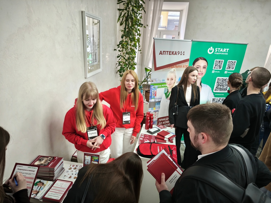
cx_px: 136
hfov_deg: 73.9
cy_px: 102
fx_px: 180
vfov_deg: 58.9
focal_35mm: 23
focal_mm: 5.35
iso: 640
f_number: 1.7
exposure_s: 1/33.3
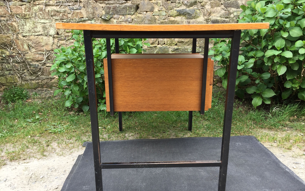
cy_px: 115
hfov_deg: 61.2
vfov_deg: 40.4
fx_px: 258
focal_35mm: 31
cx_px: 152
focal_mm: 4.15
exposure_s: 1/213
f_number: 2.2
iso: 32
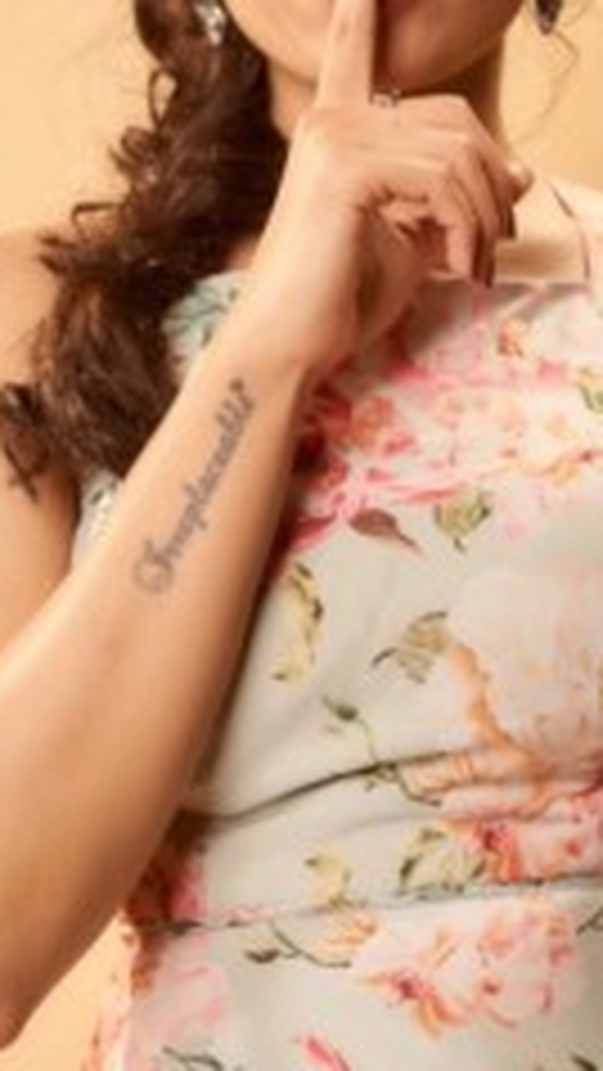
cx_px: 394
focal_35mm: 99
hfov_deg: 12.2
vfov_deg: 21.5
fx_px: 2812
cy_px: 405
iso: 1250
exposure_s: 1/200
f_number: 6.7
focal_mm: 45
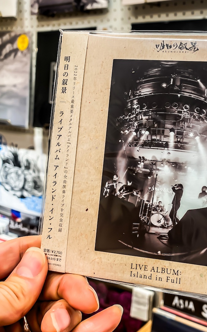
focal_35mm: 40
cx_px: 175
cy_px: 173
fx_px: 361
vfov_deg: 49.3
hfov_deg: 30.9
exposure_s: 1/100
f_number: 1.8
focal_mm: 4.25
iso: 64
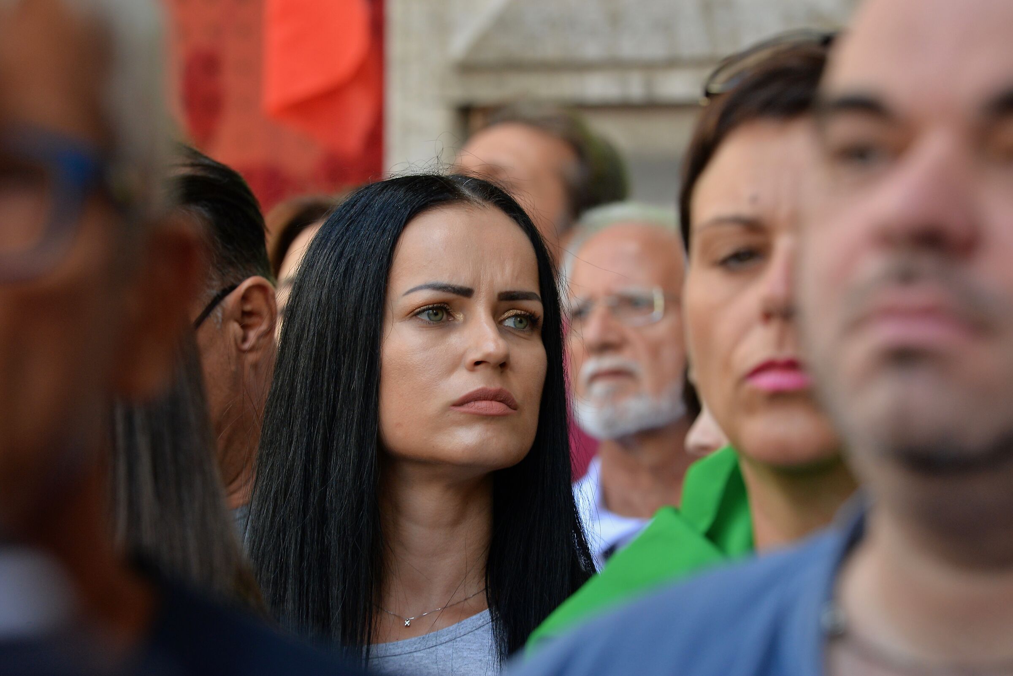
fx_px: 5630
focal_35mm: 200
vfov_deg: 6.9
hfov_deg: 10.3
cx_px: 506
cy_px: 338
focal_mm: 200
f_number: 8
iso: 640
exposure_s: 1/200
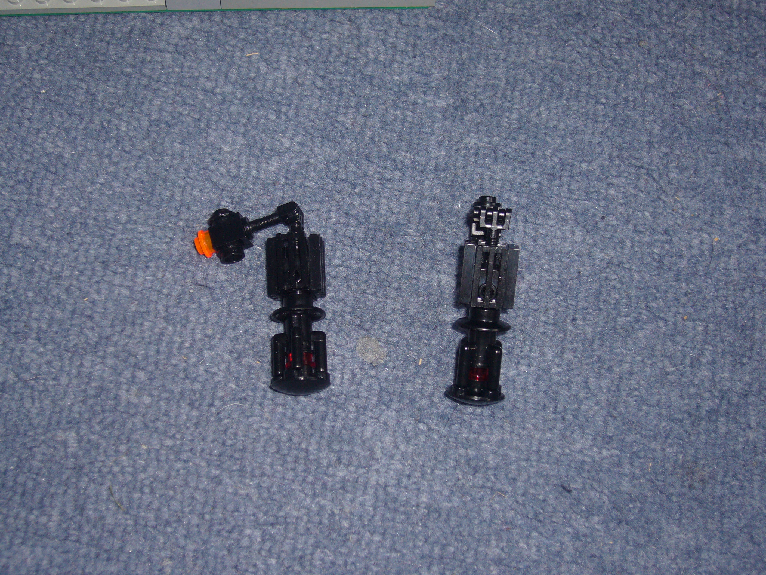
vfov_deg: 26.6
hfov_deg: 34.9
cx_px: 383
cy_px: 288
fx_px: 1217
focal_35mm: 55
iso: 100
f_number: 3.5
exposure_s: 1/60
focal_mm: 9.1
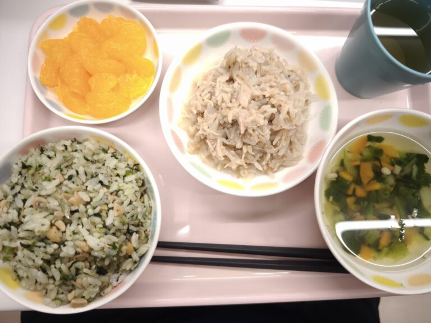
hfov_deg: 73.9
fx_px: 286
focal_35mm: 23
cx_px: 216
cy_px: 162
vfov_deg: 58.9
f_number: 1.6
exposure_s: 1/50
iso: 250
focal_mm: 6.57
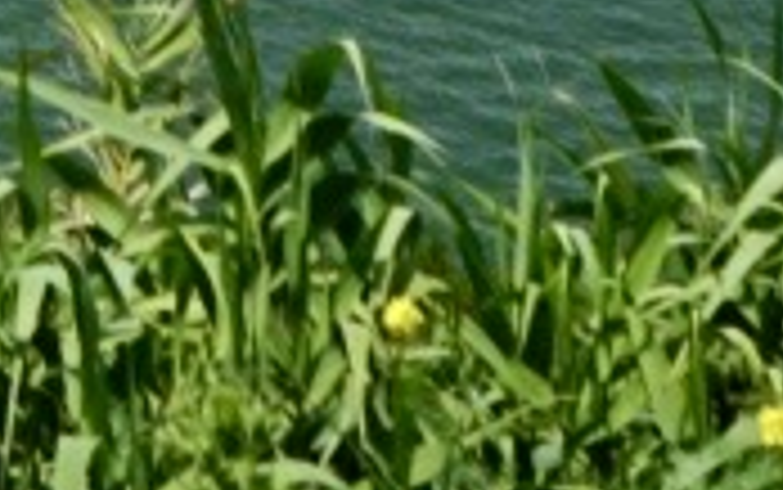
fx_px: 6278
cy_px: -2720
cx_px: -410
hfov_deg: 7.0
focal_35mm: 294
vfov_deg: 3.7
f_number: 11
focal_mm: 31
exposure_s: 1/200
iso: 100
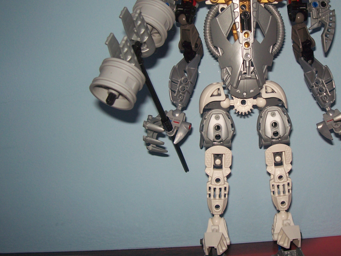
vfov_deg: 30.2
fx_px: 473
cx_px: 228
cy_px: 101
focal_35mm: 48
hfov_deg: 39.2
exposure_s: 1/60
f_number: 2.7
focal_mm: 5.6
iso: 80
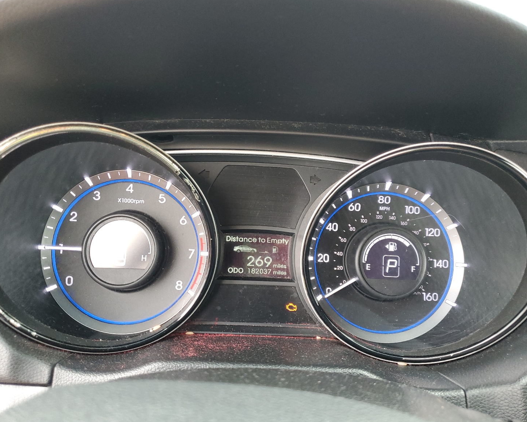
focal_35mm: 28
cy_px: 214
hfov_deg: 62.2
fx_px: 437
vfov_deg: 51.5
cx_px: 254
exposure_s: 1/60.2
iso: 161
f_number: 1.5
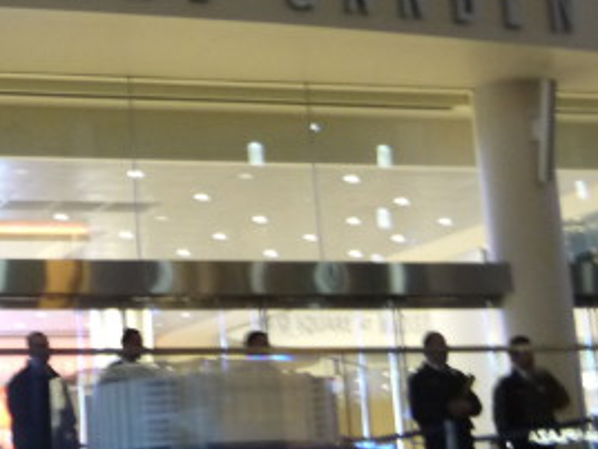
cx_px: -7
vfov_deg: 13.3
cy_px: -141
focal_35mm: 107
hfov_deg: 17.9
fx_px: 1848
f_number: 3.5
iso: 800
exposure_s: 1/20
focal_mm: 14
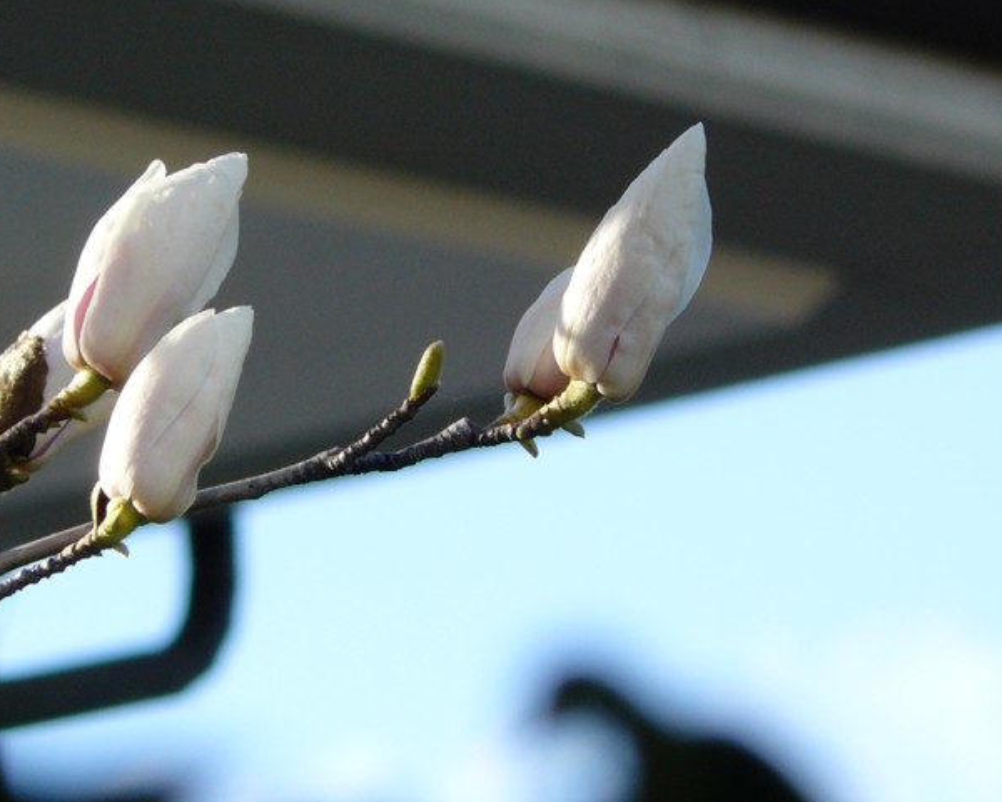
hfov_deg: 2.7
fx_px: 21352
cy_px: 453
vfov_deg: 2.2
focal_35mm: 720
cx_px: 458
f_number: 6.3
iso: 100
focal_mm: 72
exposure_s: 1/125
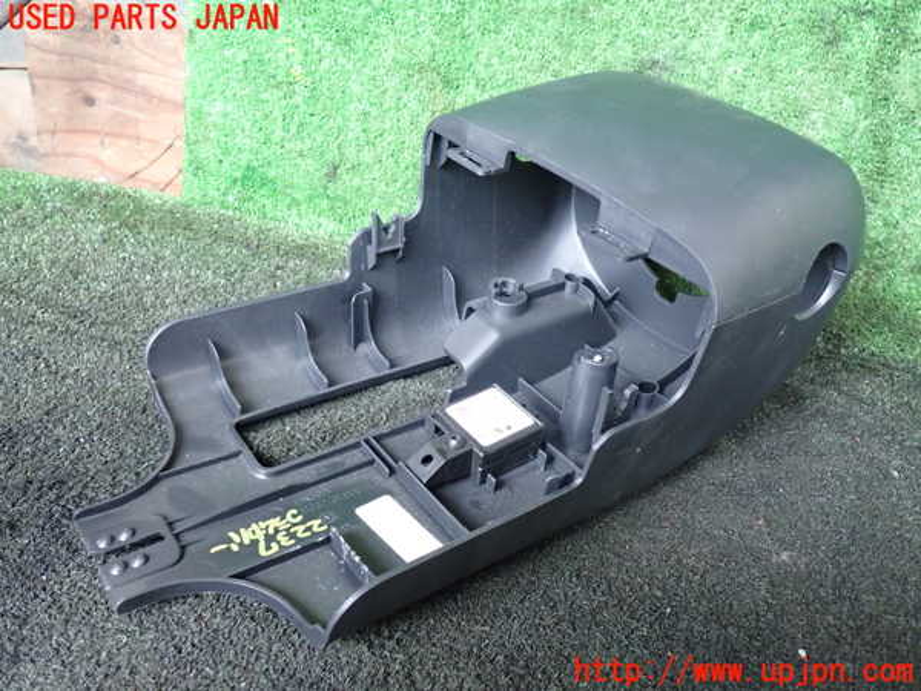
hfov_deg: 60.0
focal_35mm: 30
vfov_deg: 46.8
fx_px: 798
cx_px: 460
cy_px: 346
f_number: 2.3
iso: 640
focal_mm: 5.4
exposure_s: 1/30
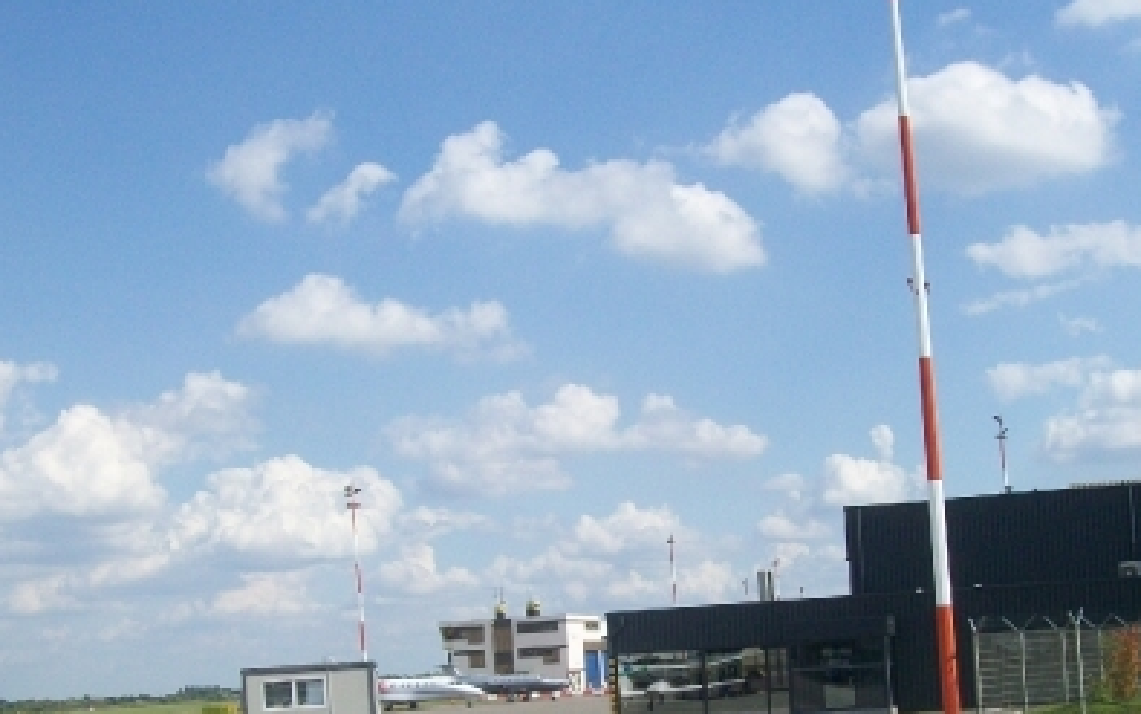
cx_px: 549
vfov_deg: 22.1
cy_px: 581
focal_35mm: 58
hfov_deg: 35.1
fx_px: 1804
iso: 64
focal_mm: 6
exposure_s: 1/640
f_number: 4.8
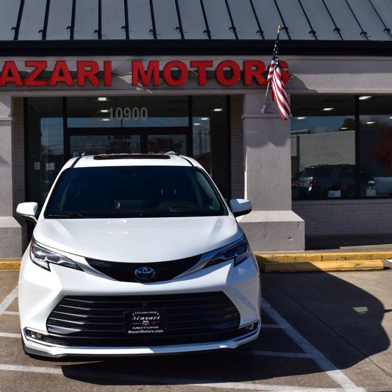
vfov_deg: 36.1
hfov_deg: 36.0
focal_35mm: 47
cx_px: 160
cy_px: 192
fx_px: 602
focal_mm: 24
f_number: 11
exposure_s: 1/500
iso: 220
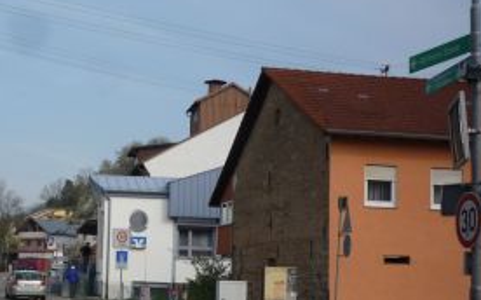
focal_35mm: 59
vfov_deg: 21.7
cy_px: 234
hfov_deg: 33.4
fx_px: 773
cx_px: 82
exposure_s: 1/400
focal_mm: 5.2
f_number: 5.6
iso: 100
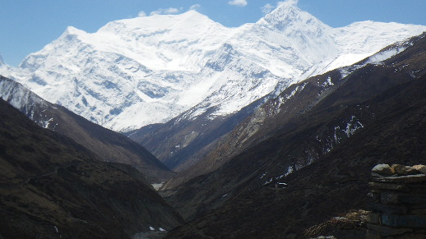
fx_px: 689
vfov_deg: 19.7
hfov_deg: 34.3
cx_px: 191
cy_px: 81
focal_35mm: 61
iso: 50
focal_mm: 6.1
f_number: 4.6
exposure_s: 1/640
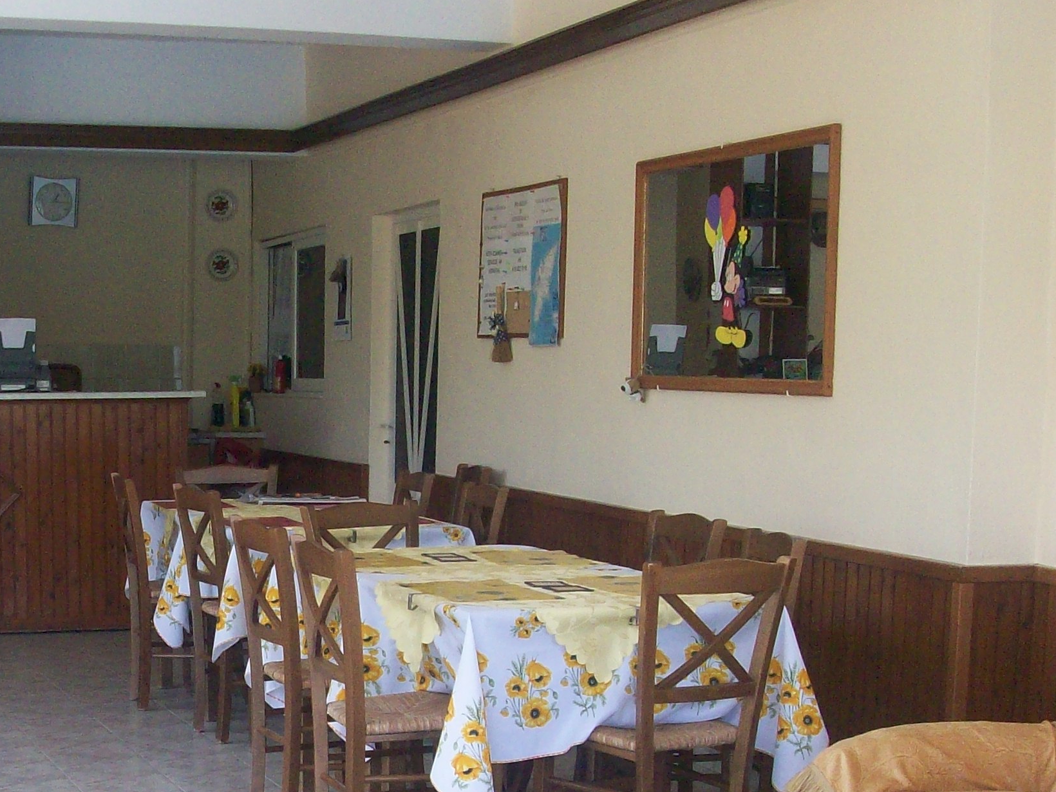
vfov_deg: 21.3
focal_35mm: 68
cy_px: 644
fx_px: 2074
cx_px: 229
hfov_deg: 28.0
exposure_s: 1/147
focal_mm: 5.7
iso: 160
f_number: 2.8
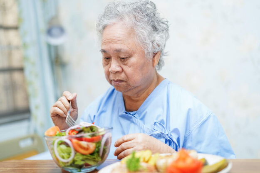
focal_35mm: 50
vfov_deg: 27.0
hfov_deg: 39.6
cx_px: 130
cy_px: 86
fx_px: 361
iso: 320
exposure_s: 1/60
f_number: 1.6
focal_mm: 50
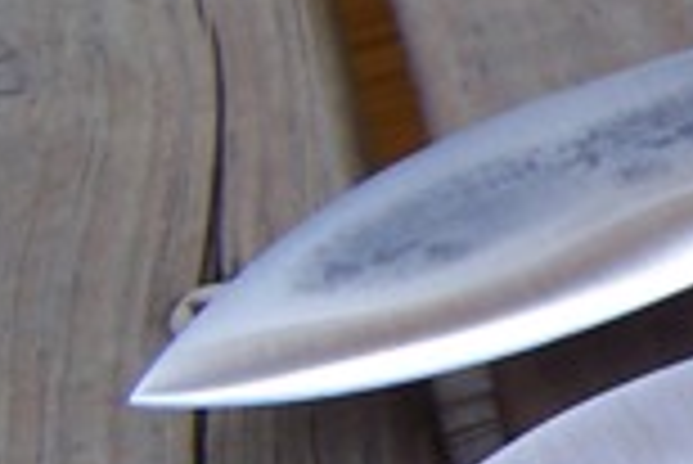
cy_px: 405
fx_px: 3160
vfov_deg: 8.4
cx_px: 1404
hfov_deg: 11.3
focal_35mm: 164
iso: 80
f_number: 2.8
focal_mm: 6.3
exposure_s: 1/125
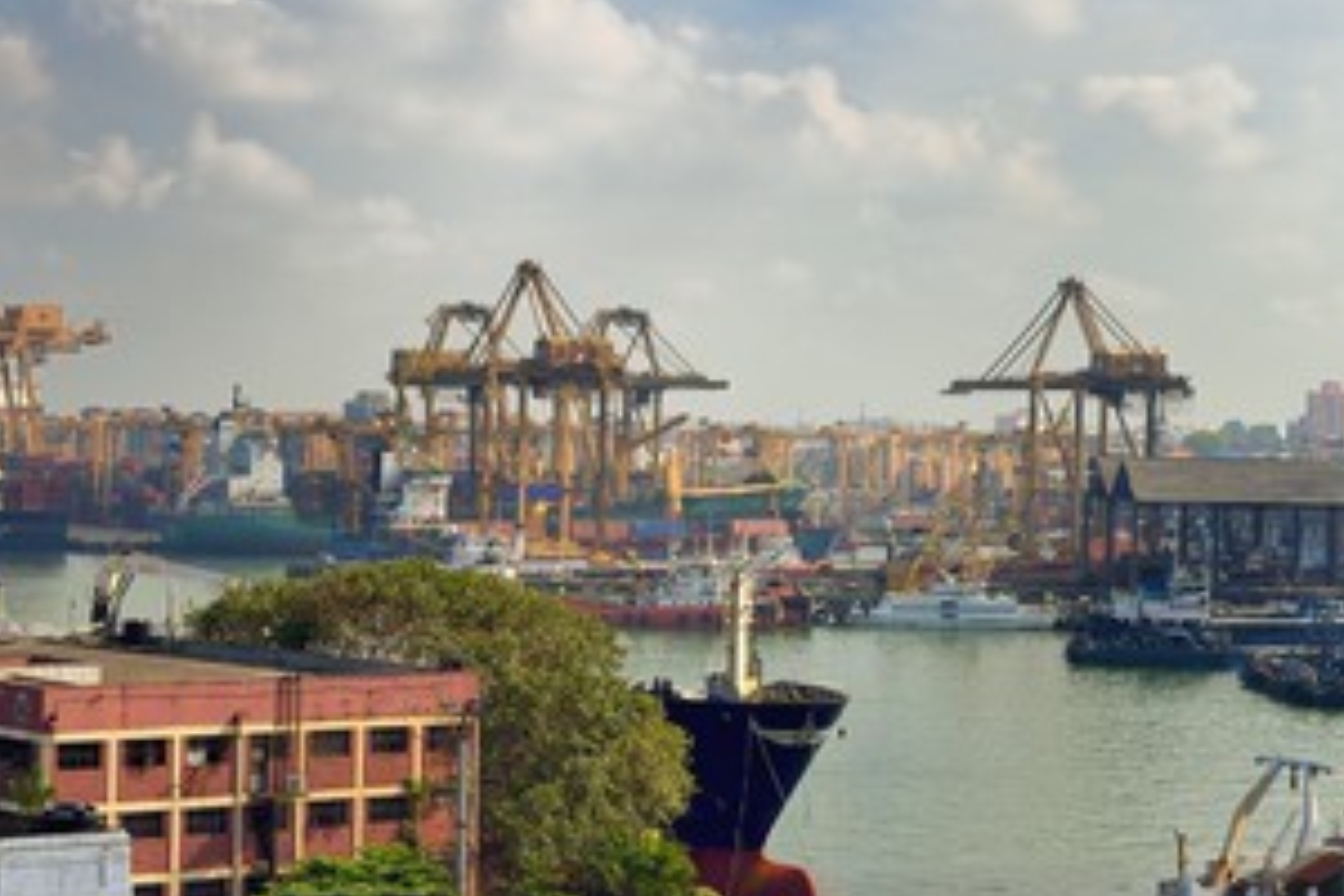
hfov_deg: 20.8
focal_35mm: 98
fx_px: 3658
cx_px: 538
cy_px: 524
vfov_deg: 14.0
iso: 200
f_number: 11
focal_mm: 70
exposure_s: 1/200
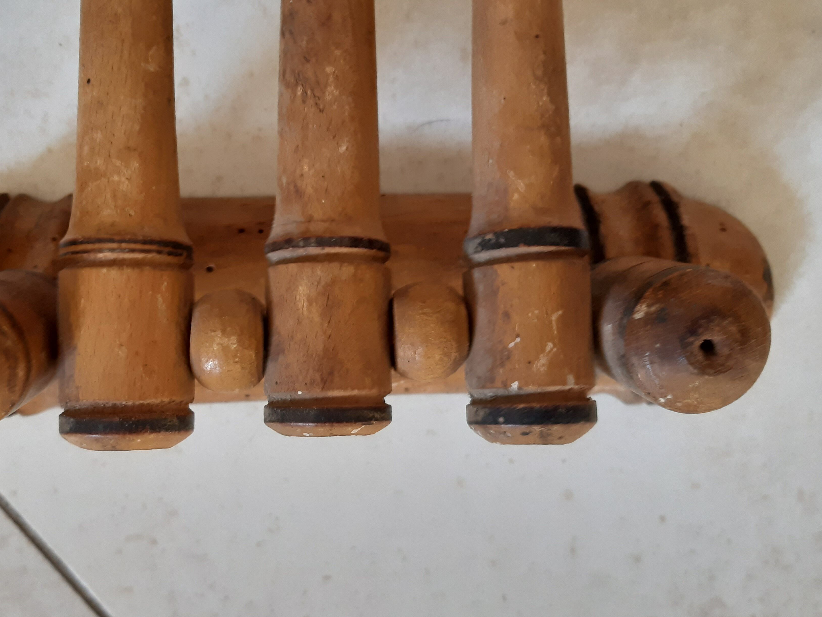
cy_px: 356
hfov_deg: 49.9
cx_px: 336
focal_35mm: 37
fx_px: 879
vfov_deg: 38.6
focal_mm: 3.92
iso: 125
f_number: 1.7
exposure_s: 1/50
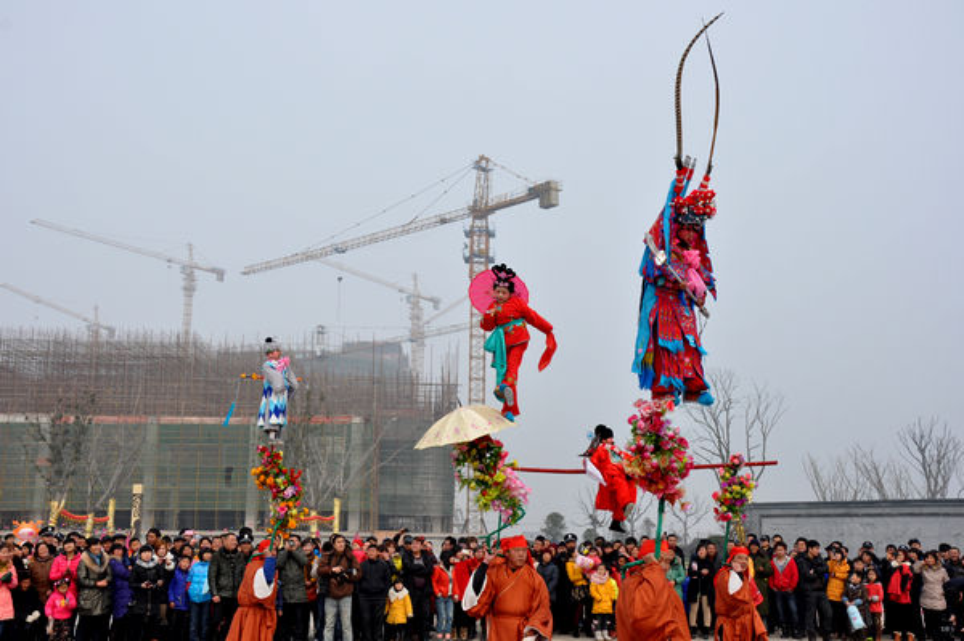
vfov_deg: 29.8
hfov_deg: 43.6
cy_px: 320
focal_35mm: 45
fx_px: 1204
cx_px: 482
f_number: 10
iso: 320
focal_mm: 30
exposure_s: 1/400
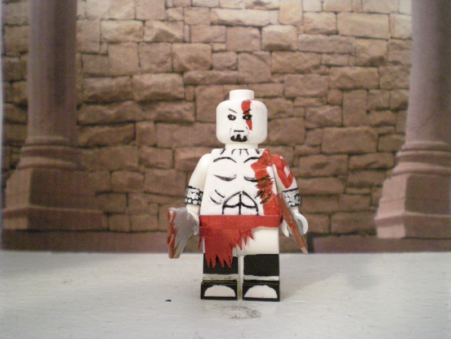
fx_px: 495
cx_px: 226
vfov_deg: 37.7
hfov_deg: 49.0
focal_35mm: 38
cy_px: 170
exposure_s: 1/7
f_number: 3.1
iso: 800
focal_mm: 6.3
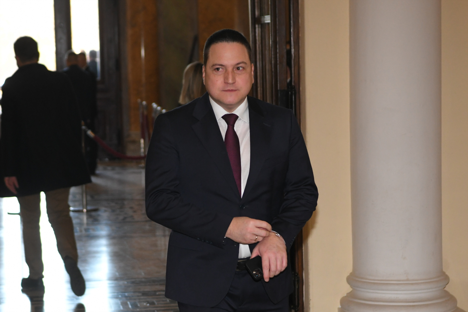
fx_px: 910
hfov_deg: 28.8
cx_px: 234
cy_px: 156
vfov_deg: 19.5
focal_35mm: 70
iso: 2000
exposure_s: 1/250
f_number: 4
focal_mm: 70
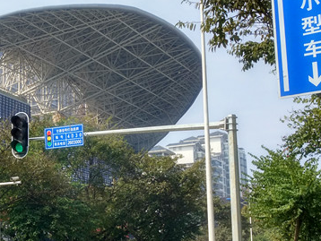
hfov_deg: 26.7
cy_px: 156
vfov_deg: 21.9
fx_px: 622
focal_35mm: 67
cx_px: -31
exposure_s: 1/1139
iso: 100
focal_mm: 4.12
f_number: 2
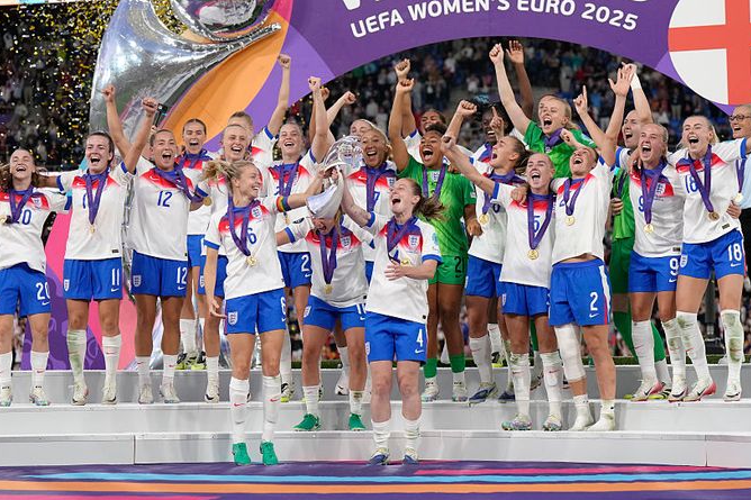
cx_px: 393
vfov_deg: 15.5
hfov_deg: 23.1
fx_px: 1835
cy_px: 188
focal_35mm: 88
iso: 2500
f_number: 2.8
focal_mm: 70
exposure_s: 1/2000
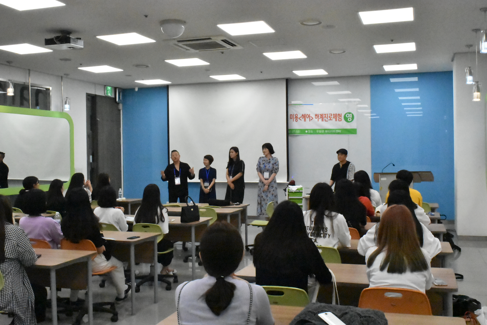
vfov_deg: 33.1
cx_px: 244
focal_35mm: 40
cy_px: 162
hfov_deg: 47.9
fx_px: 548
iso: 25600
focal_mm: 27
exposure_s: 1/250
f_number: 20
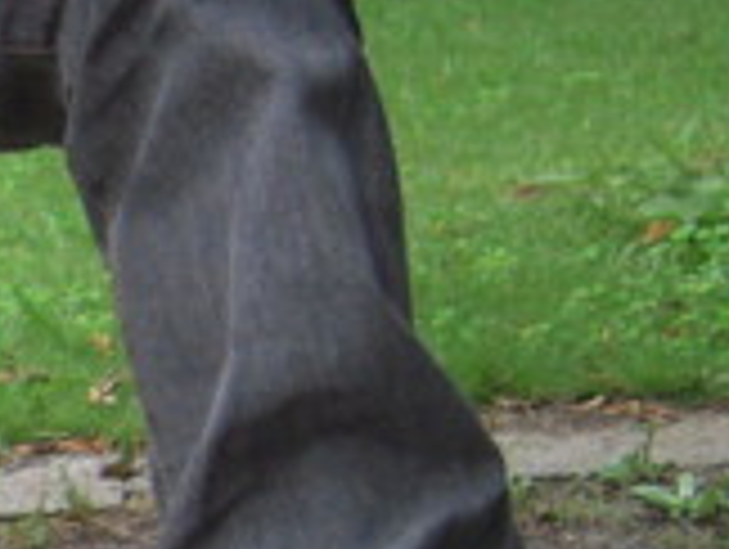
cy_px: 734
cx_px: -634
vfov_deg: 10.5
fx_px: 2911
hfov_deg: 12.8
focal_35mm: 138
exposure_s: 1/250
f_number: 2.7
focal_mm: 5
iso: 320
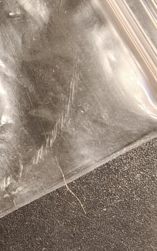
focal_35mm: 74
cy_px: 207
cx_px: -63
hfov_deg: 16.4
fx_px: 506
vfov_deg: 27.2
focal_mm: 2.32
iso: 250
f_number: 2
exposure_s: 1/50
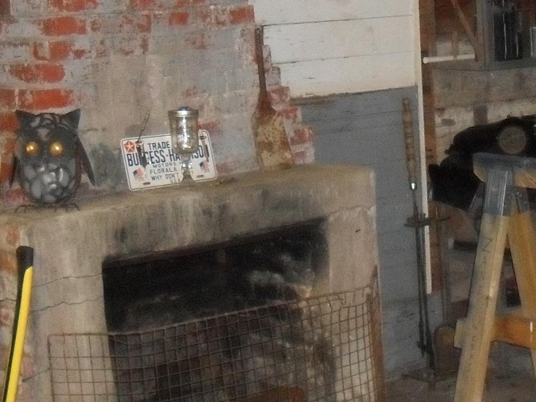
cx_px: 593
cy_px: 225
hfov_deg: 19.7
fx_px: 1471
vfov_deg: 15.6
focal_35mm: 95
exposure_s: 1/45
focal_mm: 6.3
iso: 400
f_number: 3.2
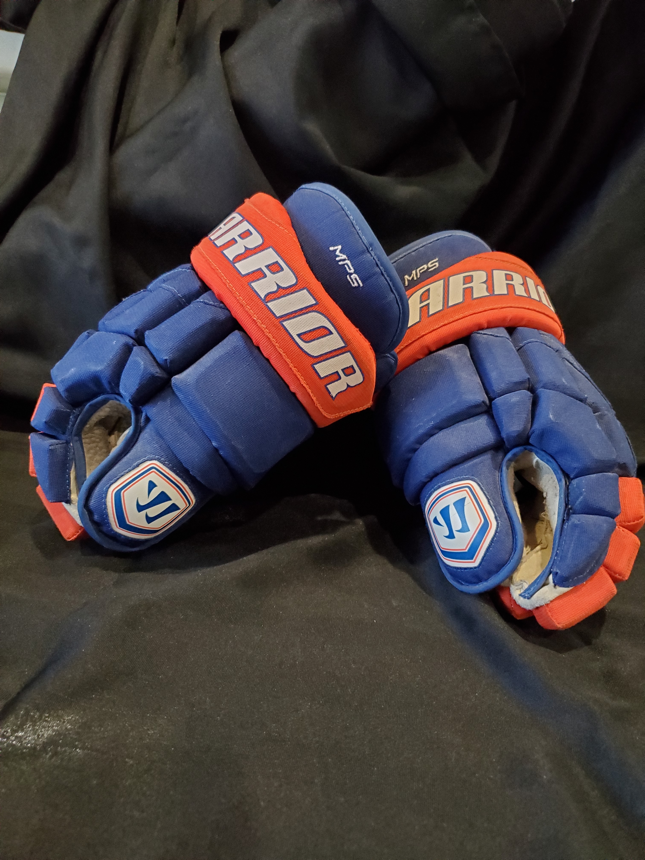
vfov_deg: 67.3
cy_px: 430
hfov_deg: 53.1
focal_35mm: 26
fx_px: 646
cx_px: 322
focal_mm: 4.3
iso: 640
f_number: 1.5
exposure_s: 1/39
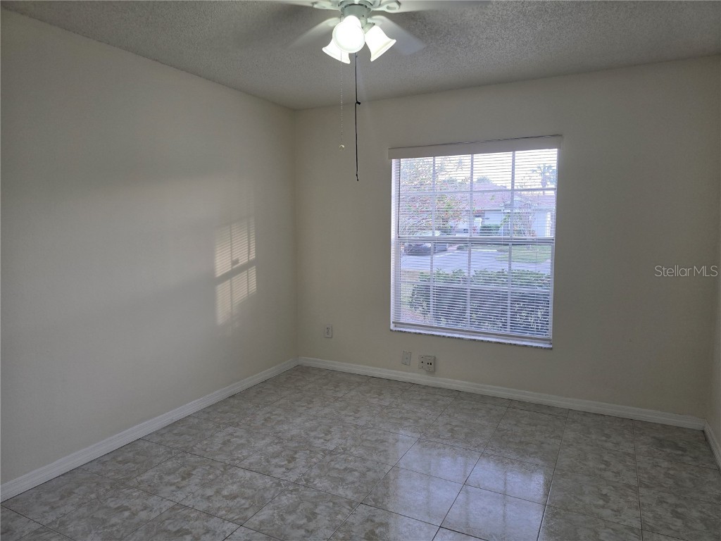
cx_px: 360
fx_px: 479
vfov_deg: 58.9
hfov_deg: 73.9
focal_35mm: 23
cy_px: 270
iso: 64
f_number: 1.7
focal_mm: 6.3
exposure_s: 1/120
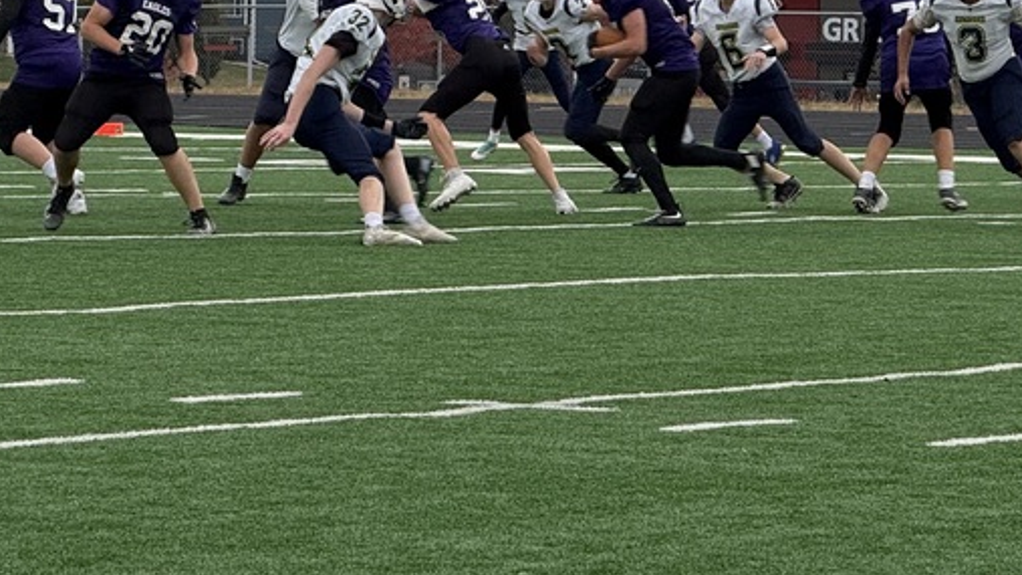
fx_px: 7153
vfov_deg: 4.6
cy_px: 115
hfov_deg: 8.2
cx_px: 526
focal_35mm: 264
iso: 50
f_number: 2.8
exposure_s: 1/213
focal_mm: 15.66
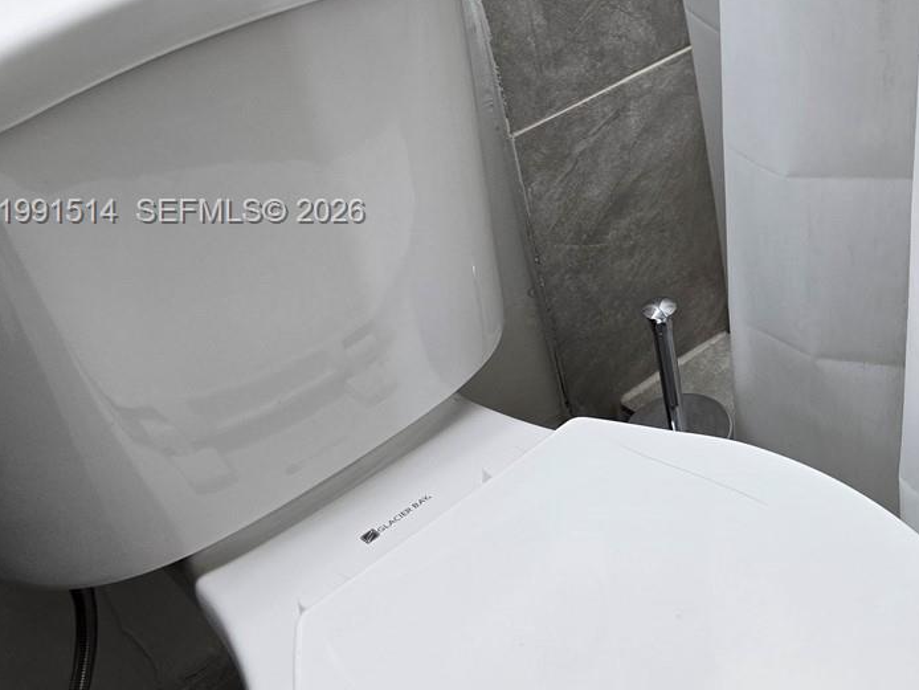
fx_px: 1408
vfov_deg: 27.3
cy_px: 213
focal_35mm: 53
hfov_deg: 31.9
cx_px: 1012
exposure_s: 1/120
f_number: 1.7
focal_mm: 6.3
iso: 160
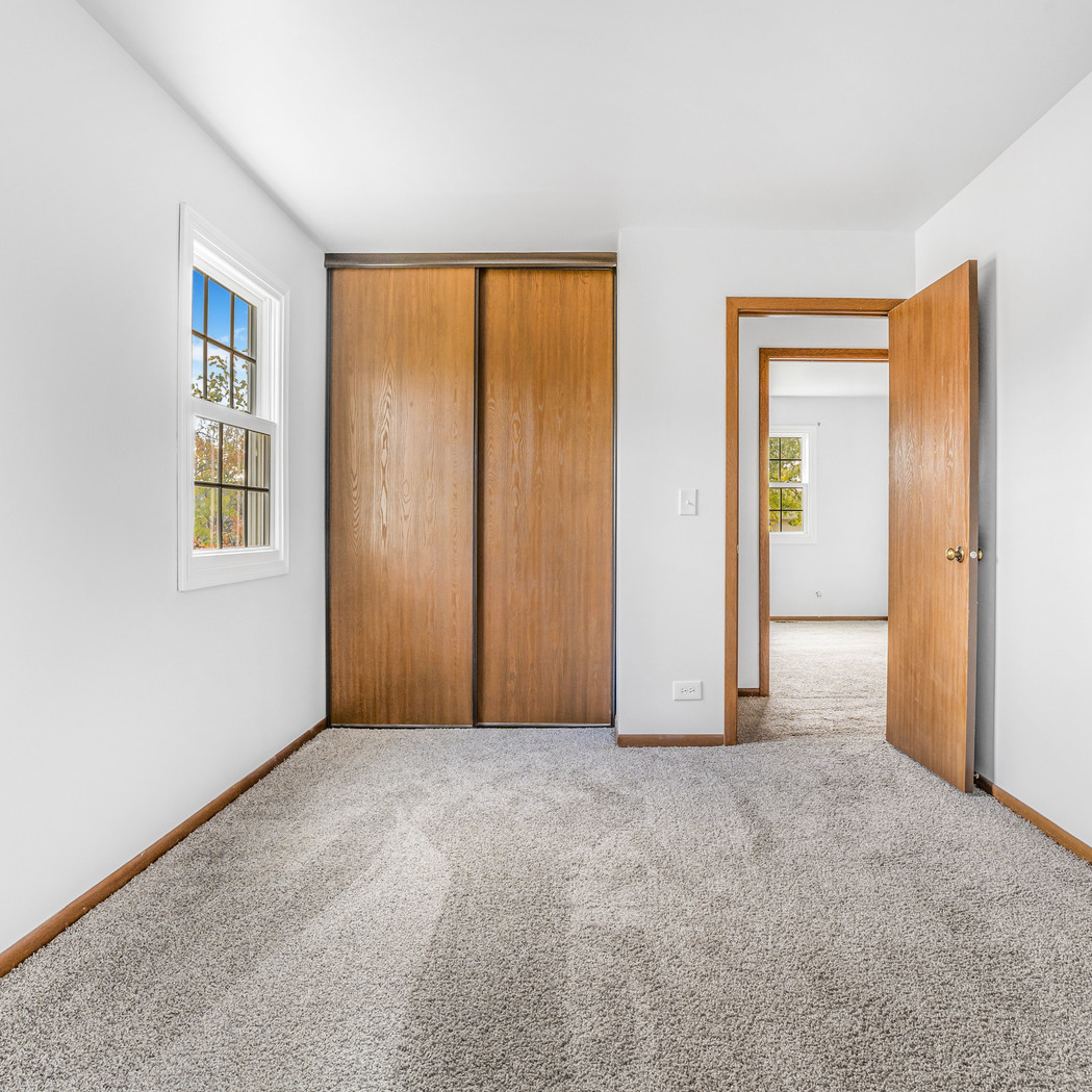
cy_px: 552
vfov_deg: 72.1
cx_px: 617
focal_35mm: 21
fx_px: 749
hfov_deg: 71.8
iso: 320
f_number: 9
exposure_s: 1/80
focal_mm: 16
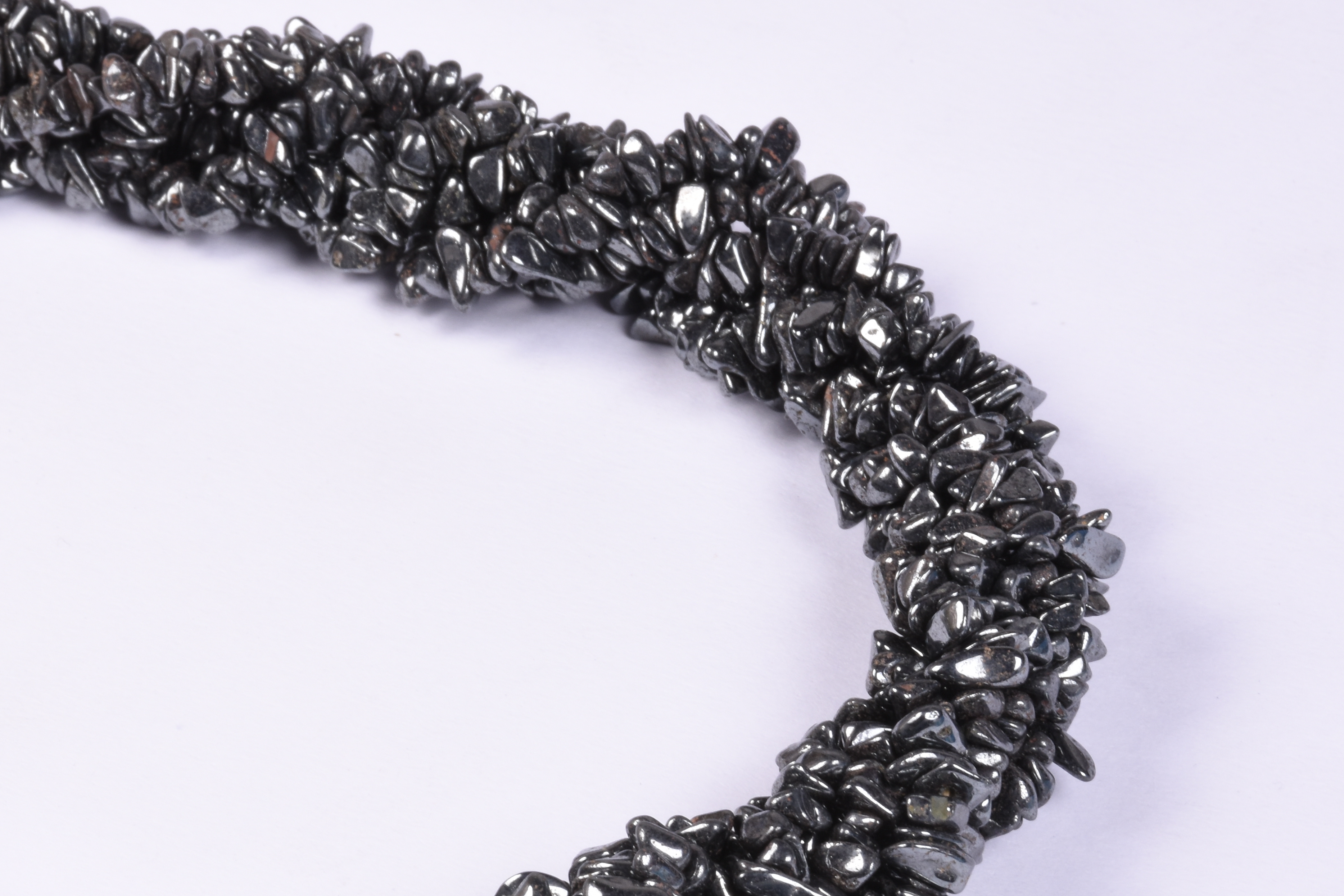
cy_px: 616
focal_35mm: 205
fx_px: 7645
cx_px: 288
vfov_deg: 6.7
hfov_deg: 10.0
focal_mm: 85
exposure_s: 1/125
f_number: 22
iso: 250
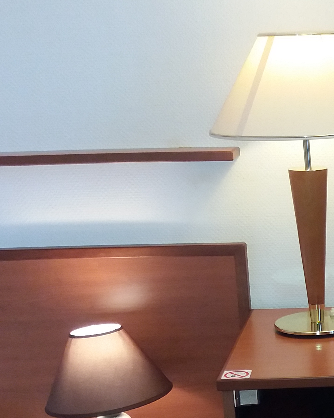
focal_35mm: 78
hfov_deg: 18.5
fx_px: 964
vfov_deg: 24.0
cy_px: 346
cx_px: 417
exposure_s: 1/30
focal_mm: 3.7
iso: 125
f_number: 1.9
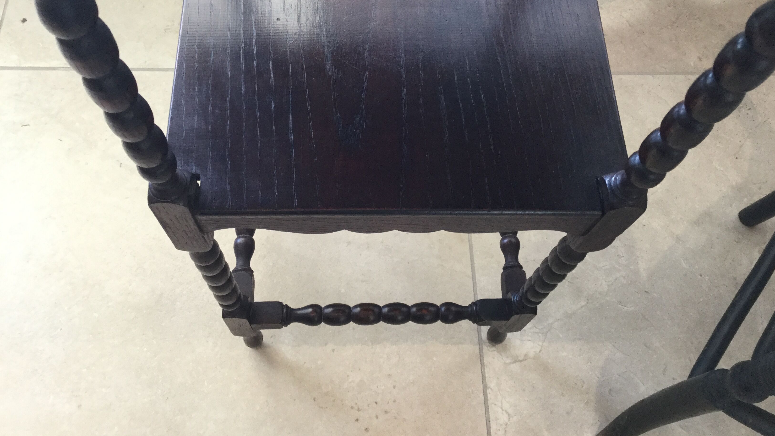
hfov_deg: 58.0
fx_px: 699
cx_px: 390
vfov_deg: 34.4
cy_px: 149
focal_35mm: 34
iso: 50
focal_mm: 3.3
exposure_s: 1/33
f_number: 2.4
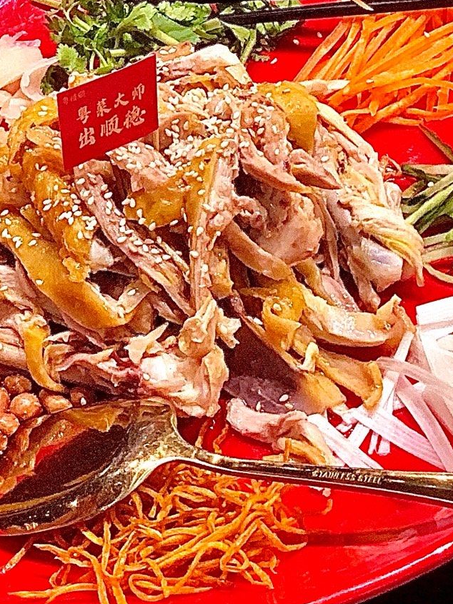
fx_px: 2931
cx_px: 502
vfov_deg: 11.5
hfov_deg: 8.8
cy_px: -101
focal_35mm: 168
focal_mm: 6
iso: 100
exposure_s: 1/100
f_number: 2.4
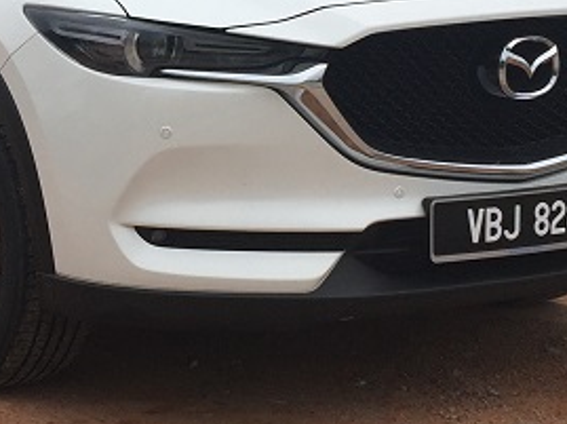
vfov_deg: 13.6
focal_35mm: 108
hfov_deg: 17.7
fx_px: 1767
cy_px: 99
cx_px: -32
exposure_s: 1/2326
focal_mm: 4.15
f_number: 2.2
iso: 32
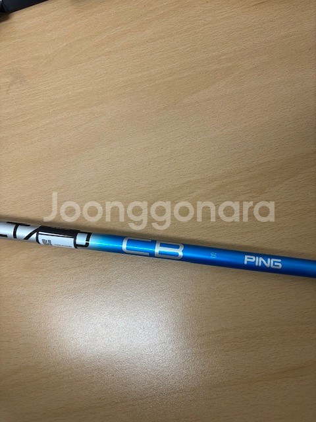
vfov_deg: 67.3
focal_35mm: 26
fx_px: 316
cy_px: 211
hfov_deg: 53.1
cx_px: 158
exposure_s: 1/120
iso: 125
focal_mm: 5.96
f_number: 1.6
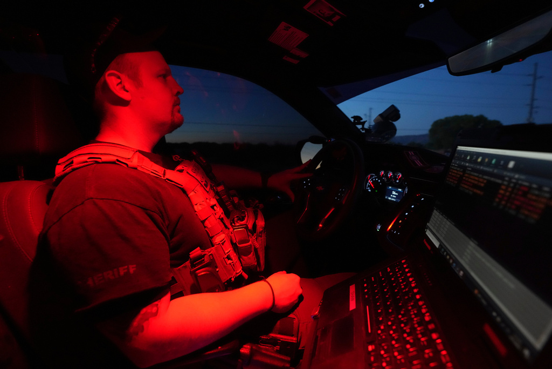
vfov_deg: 73.8
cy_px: 184
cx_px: 276
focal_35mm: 16
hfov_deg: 96.7
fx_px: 245
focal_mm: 16
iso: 5000
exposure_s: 1/60
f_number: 3.5
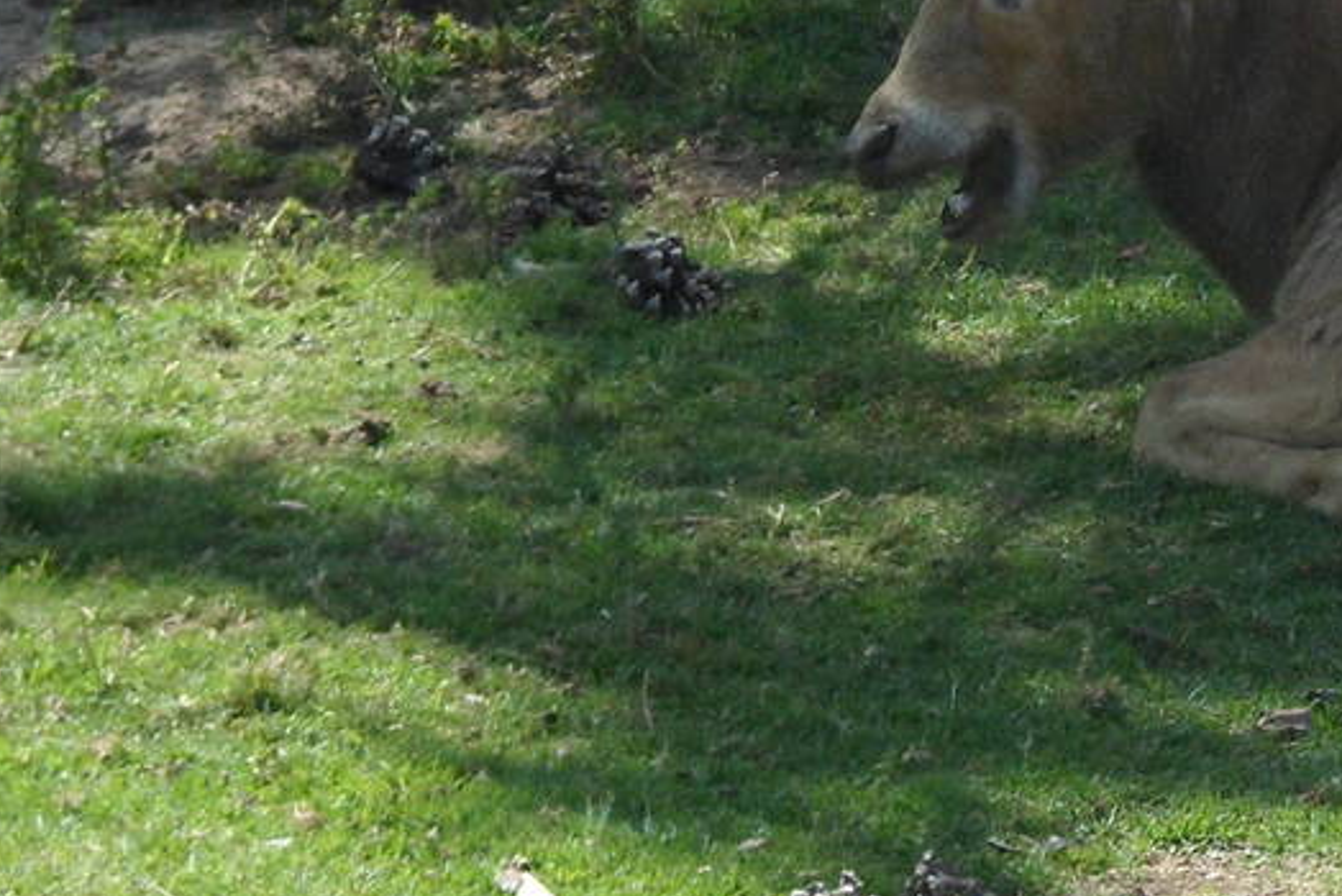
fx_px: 19171
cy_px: -151
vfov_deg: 2.7
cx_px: 1475
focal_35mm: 514
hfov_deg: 4.0
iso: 80
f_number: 5.5
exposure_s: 1/250
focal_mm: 28.7
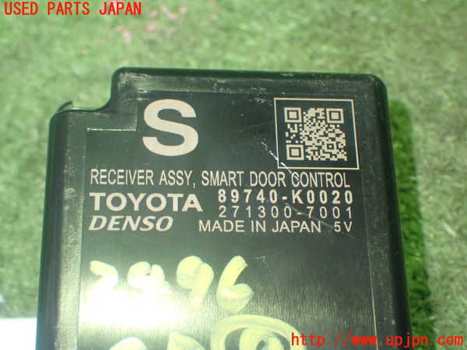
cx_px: 234
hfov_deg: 25.3
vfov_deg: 19.1
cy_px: 175
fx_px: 1039
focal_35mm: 77
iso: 1000
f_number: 4.1
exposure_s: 1/20
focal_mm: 13.65
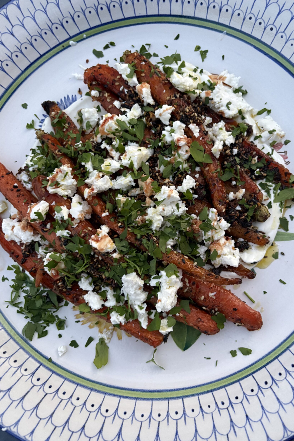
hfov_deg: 46.3
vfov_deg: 65.5
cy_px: 221
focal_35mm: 28
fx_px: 343
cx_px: 167
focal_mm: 5.96
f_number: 1.6
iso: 500
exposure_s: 1/59
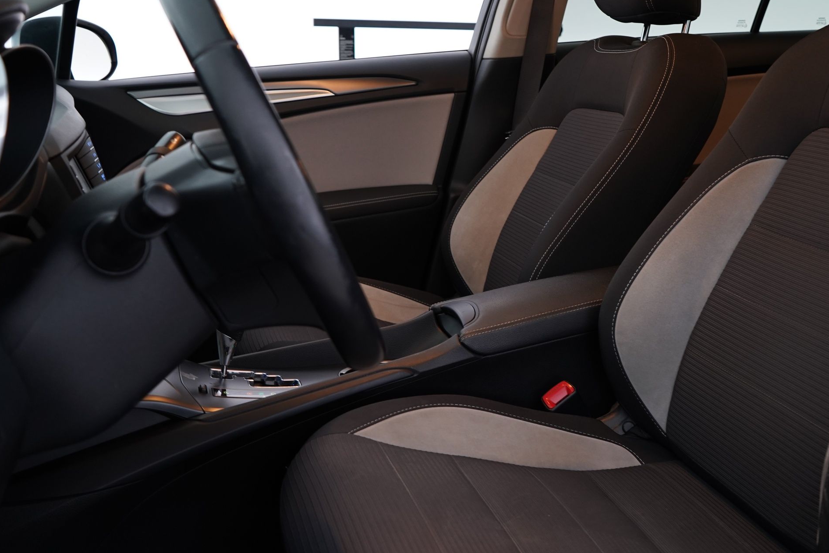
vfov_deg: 35.8
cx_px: 518
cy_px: 207
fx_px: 852
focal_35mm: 37
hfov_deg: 51.3
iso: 1000
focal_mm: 28
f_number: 5
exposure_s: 1/10
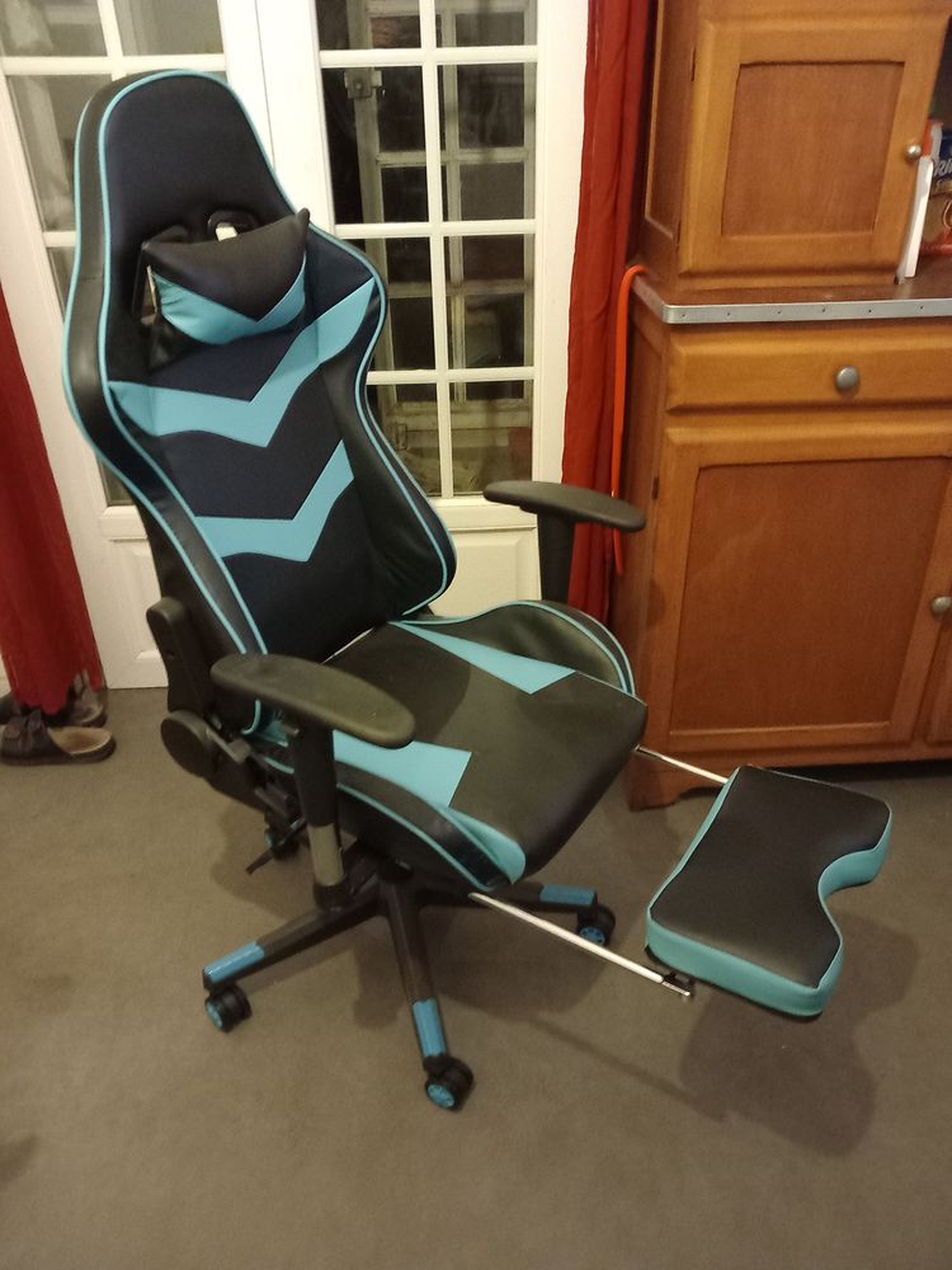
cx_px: 476
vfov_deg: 65.3
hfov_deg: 51.4
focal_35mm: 27
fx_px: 990
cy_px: 635
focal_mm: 4
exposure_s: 1/14.3
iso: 1600
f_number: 1.8
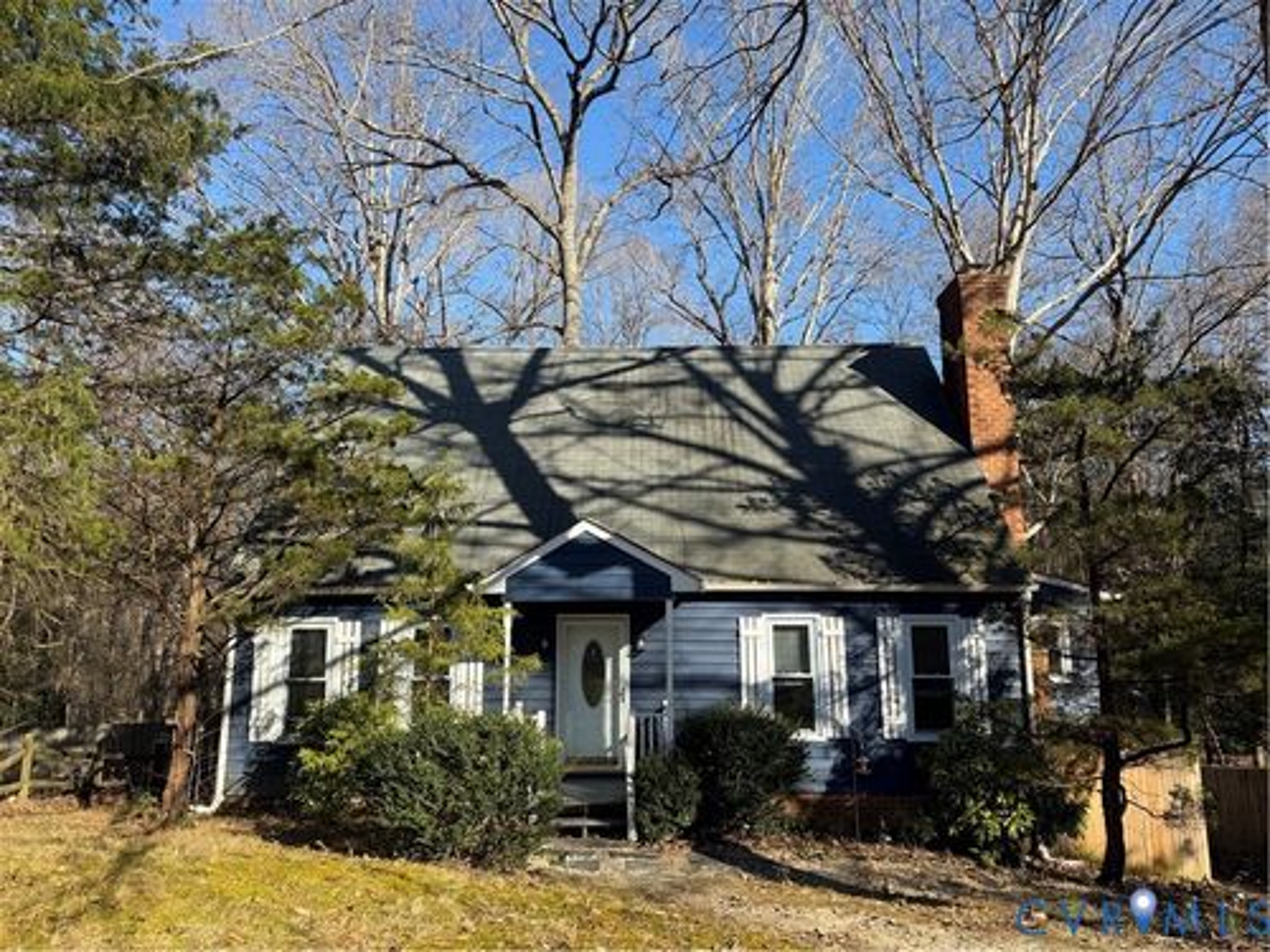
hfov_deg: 71.6
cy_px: 476
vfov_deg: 56.8
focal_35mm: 24
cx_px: 635
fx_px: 881
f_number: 1.78
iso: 80
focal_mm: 6.76
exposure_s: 1/2169
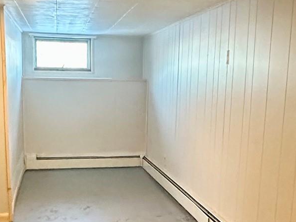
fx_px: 411
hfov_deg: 39.6
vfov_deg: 30.1
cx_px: 136
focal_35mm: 48
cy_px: 149
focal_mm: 2.22
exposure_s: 1/60
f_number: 2.2
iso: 1000
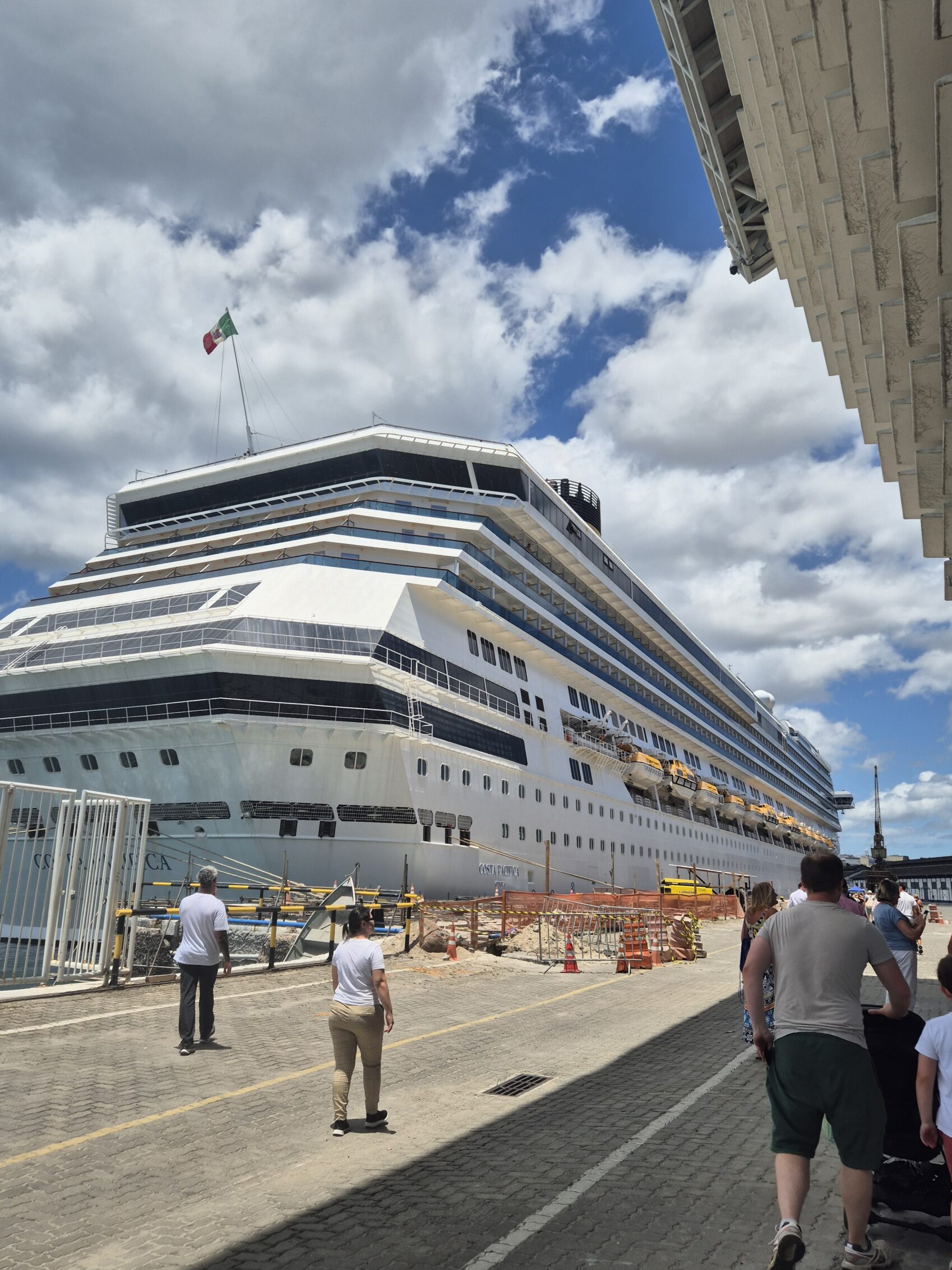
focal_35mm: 26
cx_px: 431
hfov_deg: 53.0
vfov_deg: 67.3
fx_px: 954
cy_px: 655
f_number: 1.8
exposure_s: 1/3584
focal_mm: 5.4
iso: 25
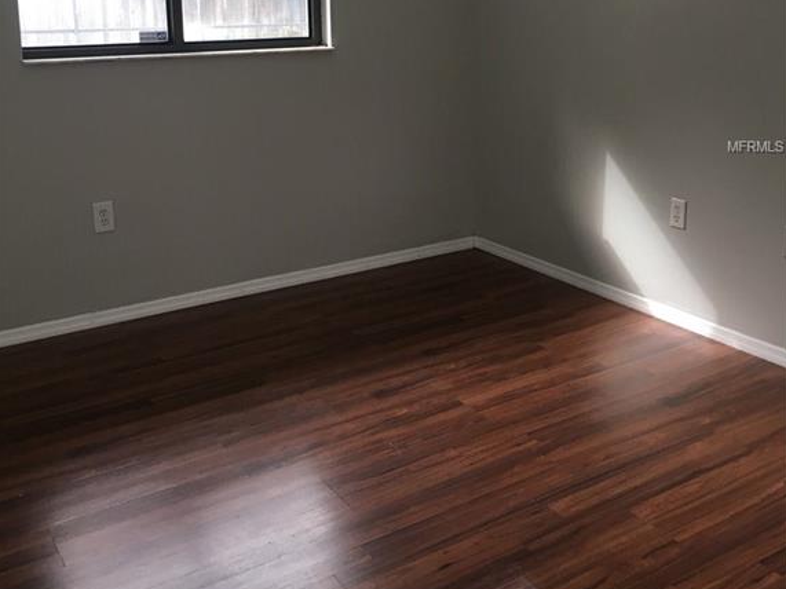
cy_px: 147
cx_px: 394
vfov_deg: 36.0
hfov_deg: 47.9
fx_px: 885
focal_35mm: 39
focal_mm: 4.15
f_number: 2.2
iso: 50
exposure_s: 1/30
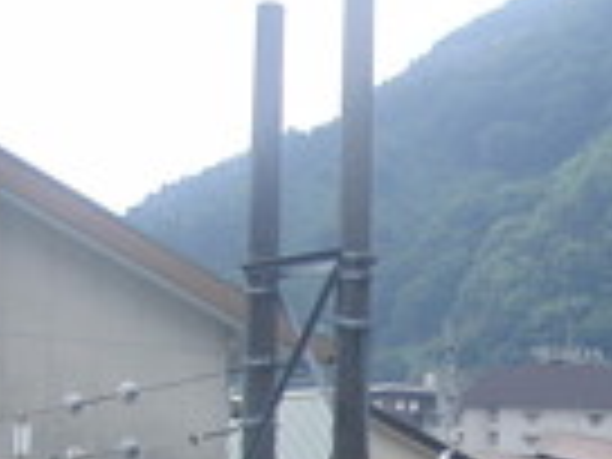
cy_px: 702
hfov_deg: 15.3
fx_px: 2175
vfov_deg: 11.5
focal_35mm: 123
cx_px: 799
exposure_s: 1/500
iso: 100
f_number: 3.6
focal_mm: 6.42
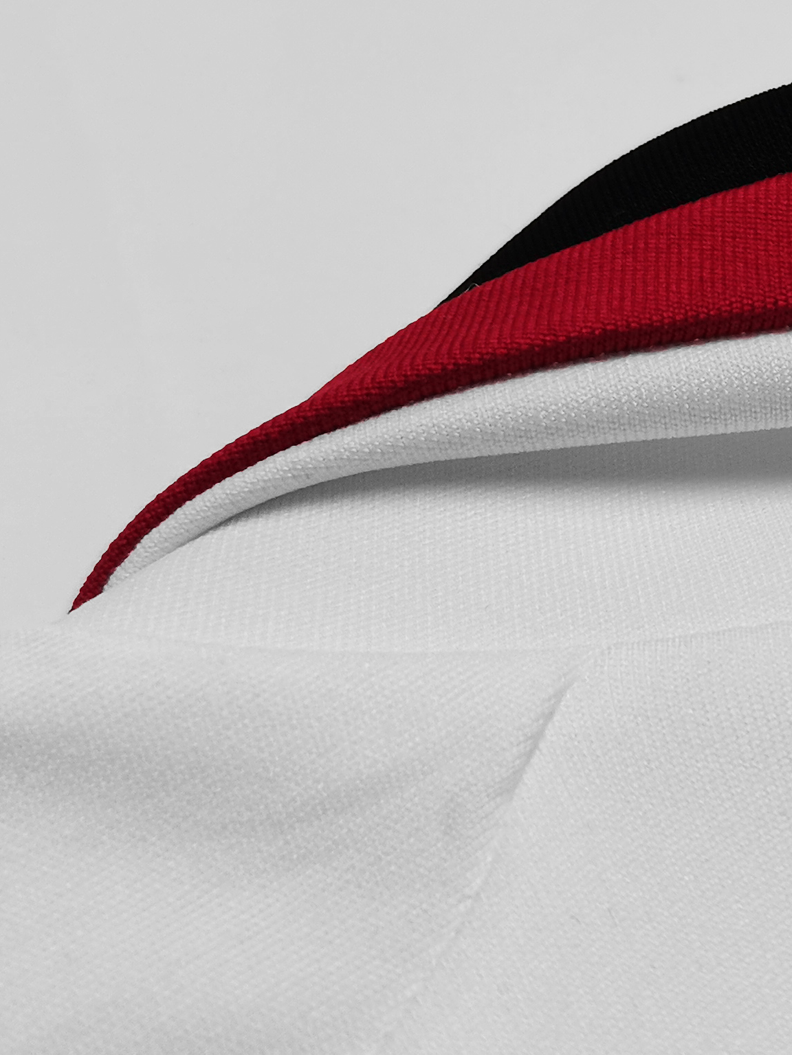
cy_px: 439
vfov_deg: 25.0
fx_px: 2379
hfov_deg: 17.3
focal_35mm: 78
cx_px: 1134
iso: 160
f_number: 1.8
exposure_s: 1/355
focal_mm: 5.58
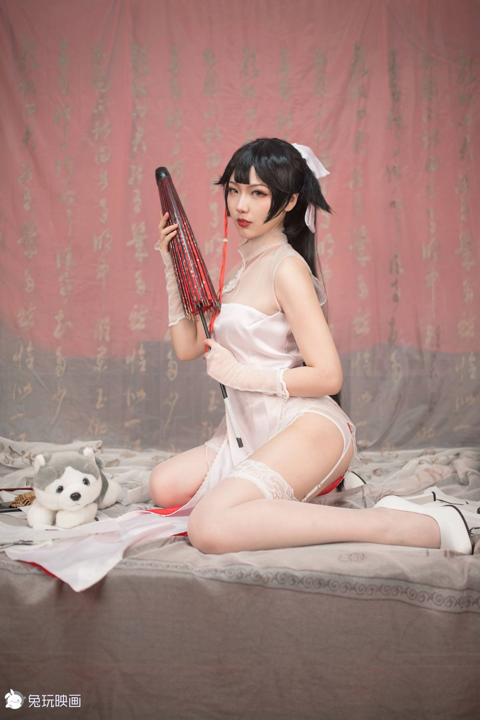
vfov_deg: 54.4
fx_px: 699
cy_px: 360
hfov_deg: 37.9
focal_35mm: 35
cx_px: 240
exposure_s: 1/125
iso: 400
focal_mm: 35
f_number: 1.4
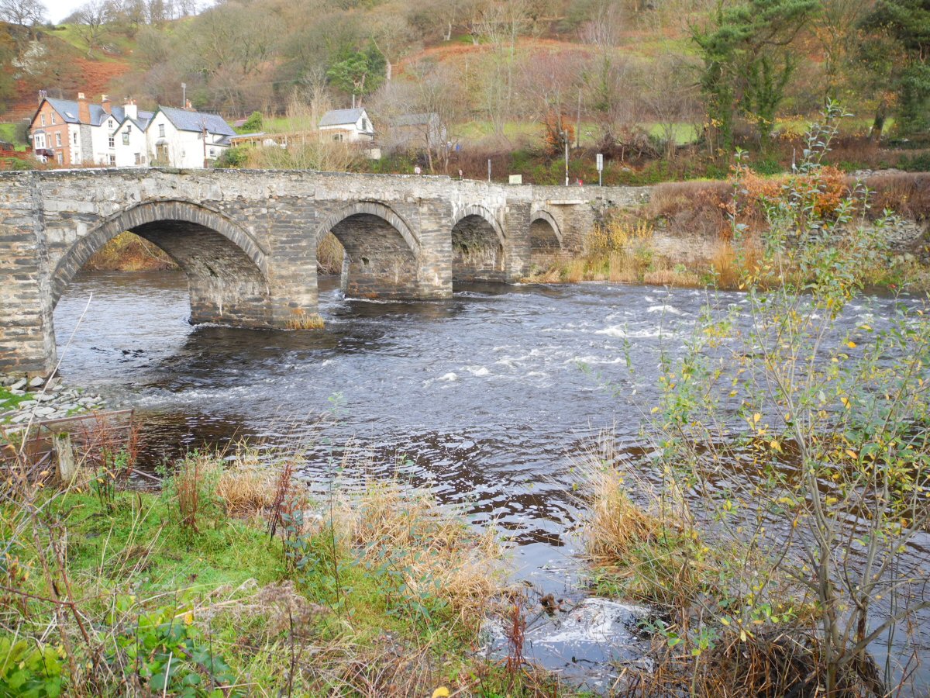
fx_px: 752
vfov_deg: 49.7
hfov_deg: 63.4
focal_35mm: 28
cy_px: 349
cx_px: 465
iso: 100
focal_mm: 6
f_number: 2.8
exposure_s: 1/39
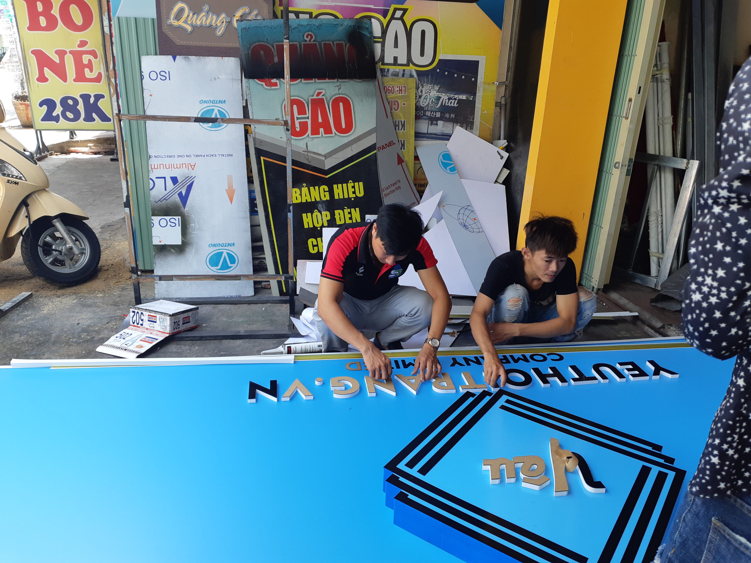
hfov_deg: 67.3
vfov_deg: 53.1
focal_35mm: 26
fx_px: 564
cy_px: 282
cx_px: 376
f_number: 1.7
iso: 40
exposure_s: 1/188
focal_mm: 3.93
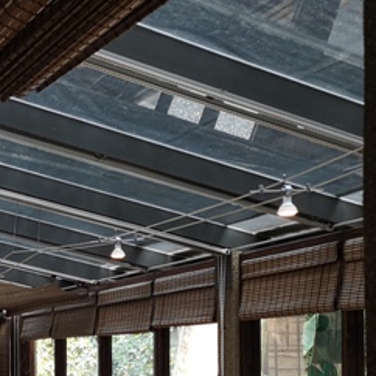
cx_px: 99
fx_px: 971
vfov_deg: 21.3
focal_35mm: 79
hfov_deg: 21.7
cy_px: 357
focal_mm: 3.95
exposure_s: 1/60
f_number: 1.8
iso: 80
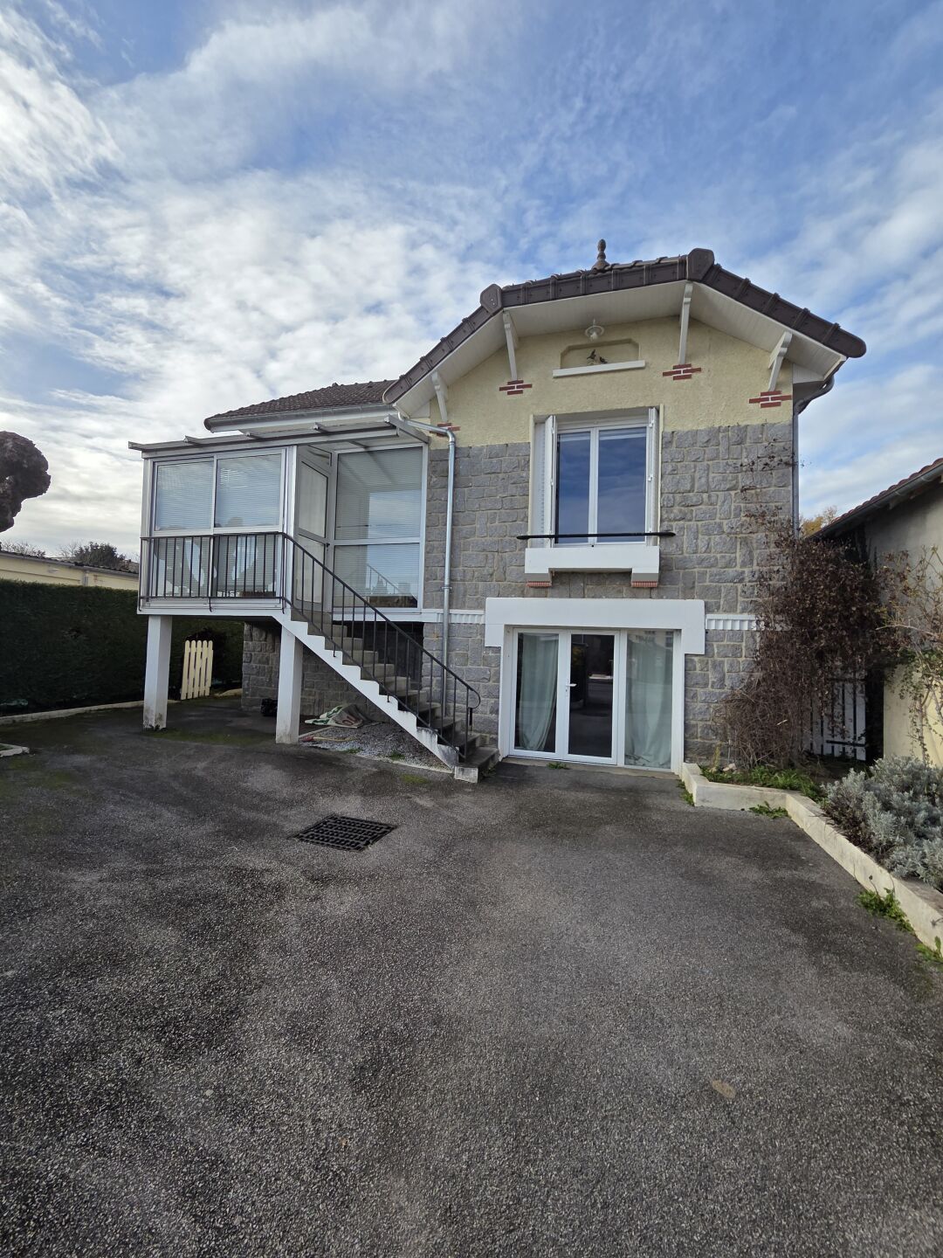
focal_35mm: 13
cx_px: 472
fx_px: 472
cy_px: 629
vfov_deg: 106.2
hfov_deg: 89.9
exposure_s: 1/1567
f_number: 2.2
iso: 50
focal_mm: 2.2
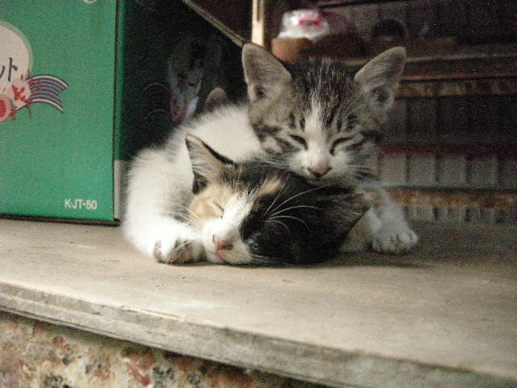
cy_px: 194
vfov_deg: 39.7
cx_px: 258
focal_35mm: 36
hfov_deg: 51.4
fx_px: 538
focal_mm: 7.5
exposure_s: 1/4.6
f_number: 2.7
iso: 1600
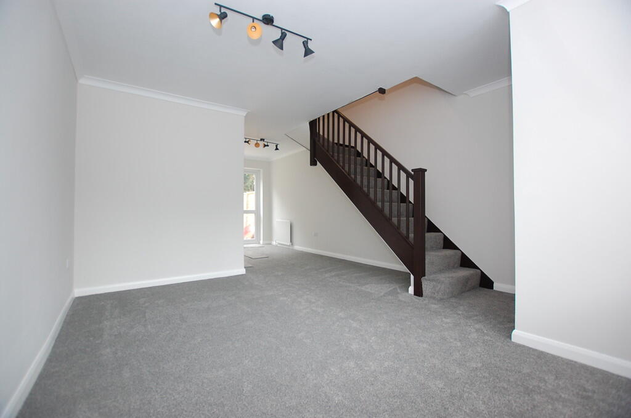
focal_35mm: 15
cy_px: 209
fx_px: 262
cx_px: 316
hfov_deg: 100.5
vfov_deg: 77.1
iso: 400
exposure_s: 1/50
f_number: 3.5
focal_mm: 10
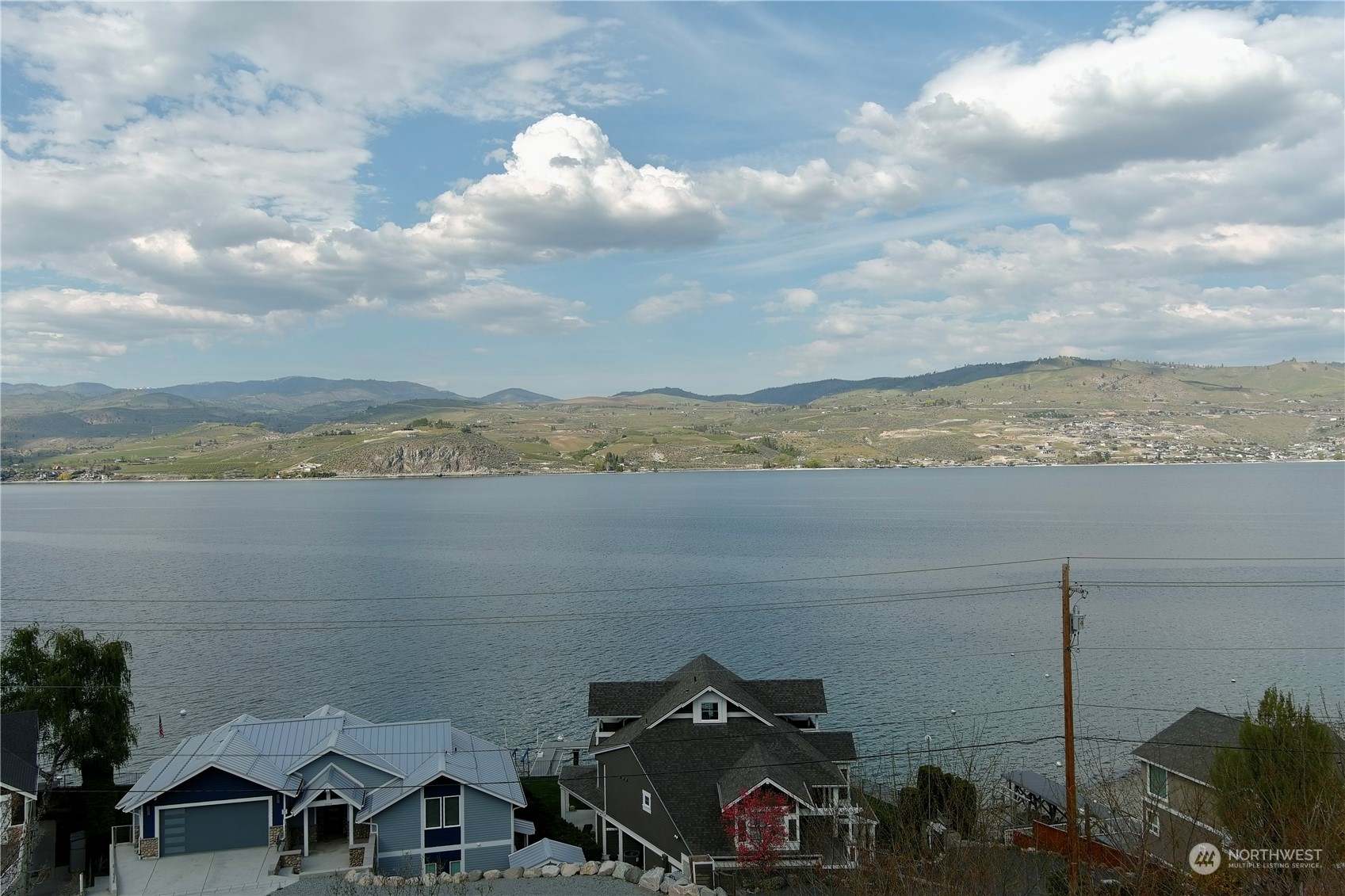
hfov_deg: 63.7
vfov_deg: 45.0
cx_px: 672
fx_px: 1083
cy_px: 448
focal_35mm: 29
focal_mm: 10.57
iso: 100
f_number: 2.8
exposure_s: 1/1600
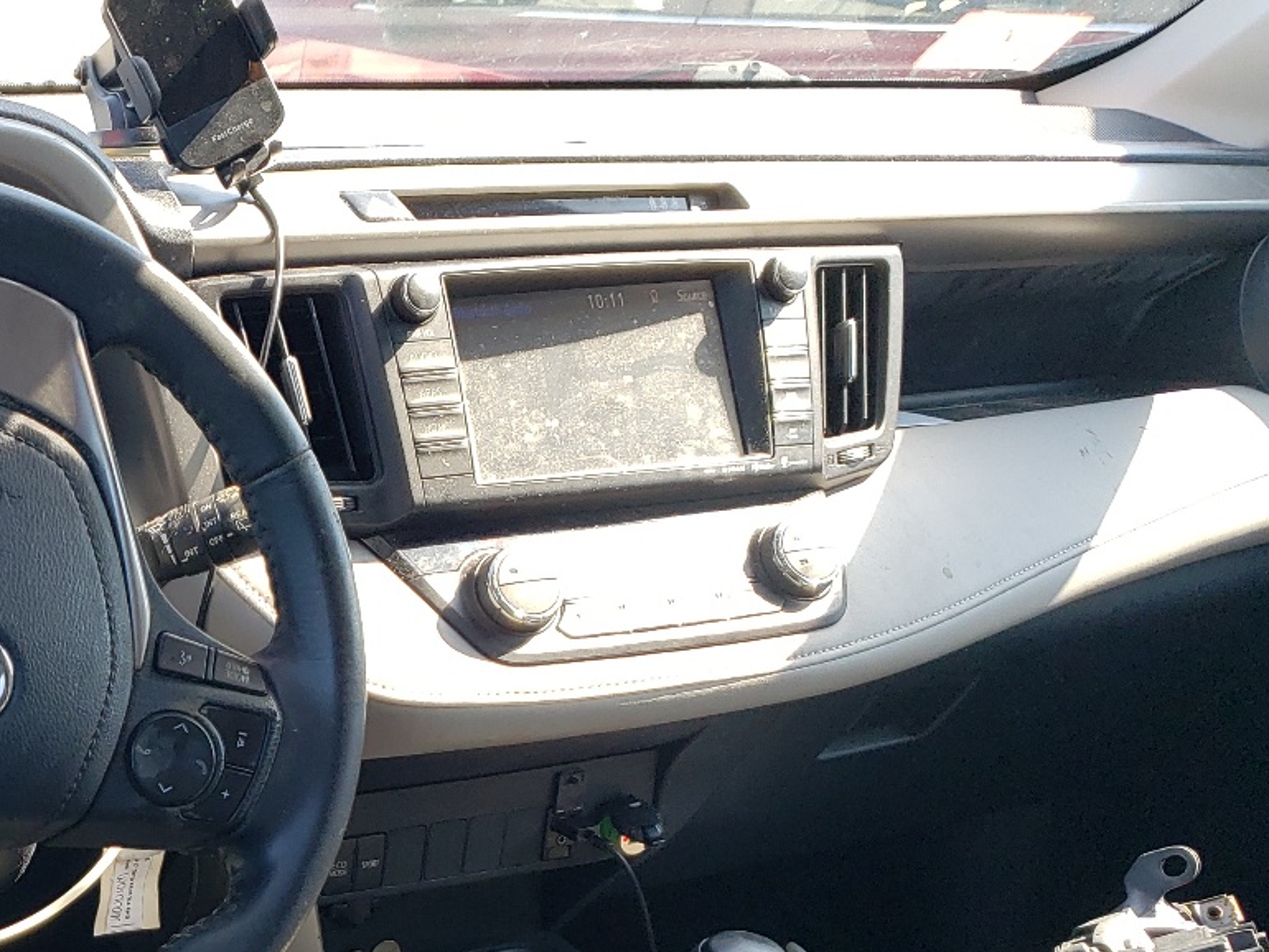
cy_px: 952
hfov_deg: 33.4
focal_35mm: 54
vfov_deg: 25.7
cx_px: 91
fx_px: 1980
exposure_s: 1/278
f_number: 1.5
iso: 50
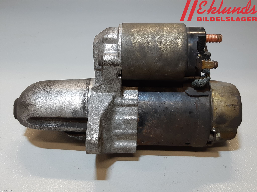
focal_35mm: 26
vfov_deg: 53.1
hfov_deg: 67.3
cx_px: 128
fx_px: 193
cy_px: 96
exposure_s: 1/50
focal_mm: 3.93
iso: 50
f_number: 1.7
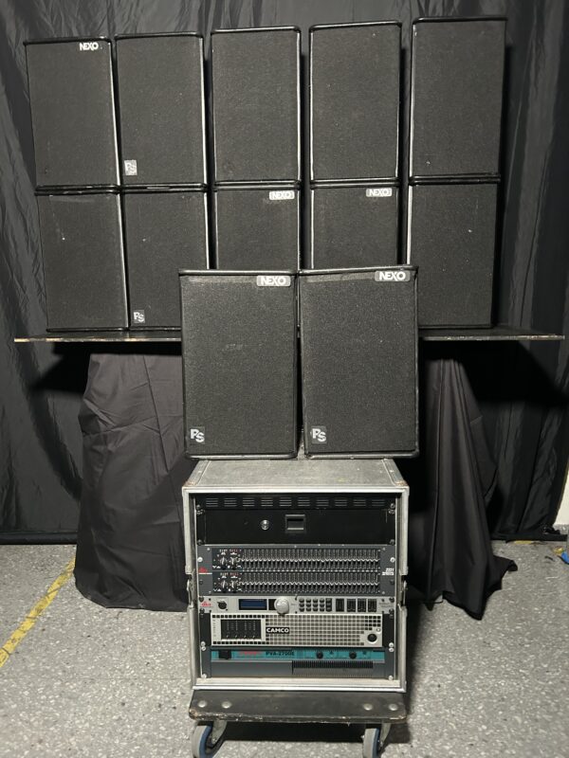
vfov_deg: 67.3
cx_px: 284
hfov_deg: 53.1
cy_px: 379
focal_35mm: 26
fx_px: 570
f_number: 1.5
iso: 640
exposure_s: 1/33
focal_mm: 5.7
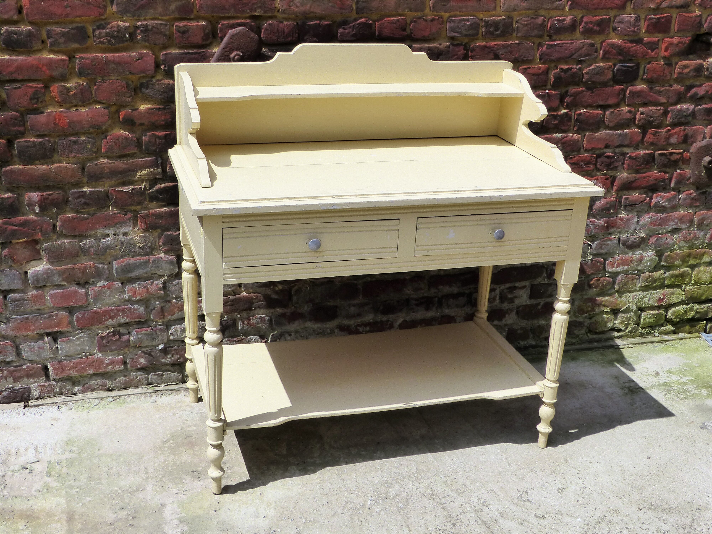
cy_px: 267
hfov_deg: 44.8
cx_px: 356
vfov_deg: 34.3
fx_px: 864
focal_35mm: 42
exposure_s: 1/800
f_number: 7.1
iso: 200
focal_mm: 7.4
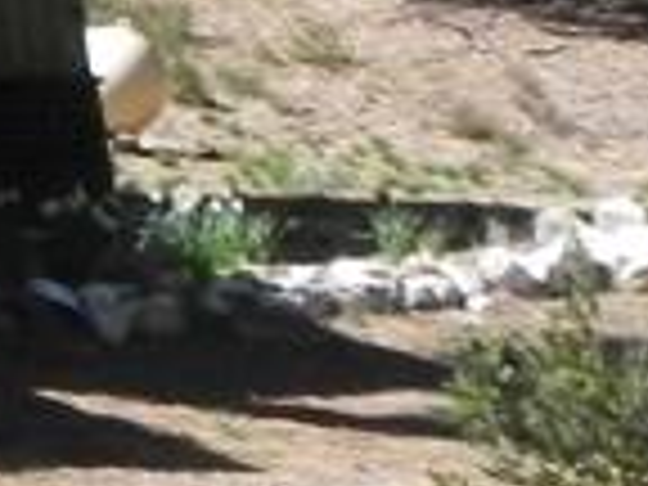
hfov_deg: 9.1
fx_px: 3463
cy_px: -585
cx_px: -1152
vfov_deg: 7.6
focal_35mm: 185
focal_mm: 4.6
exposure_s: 1/298
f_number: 6.3
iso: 160
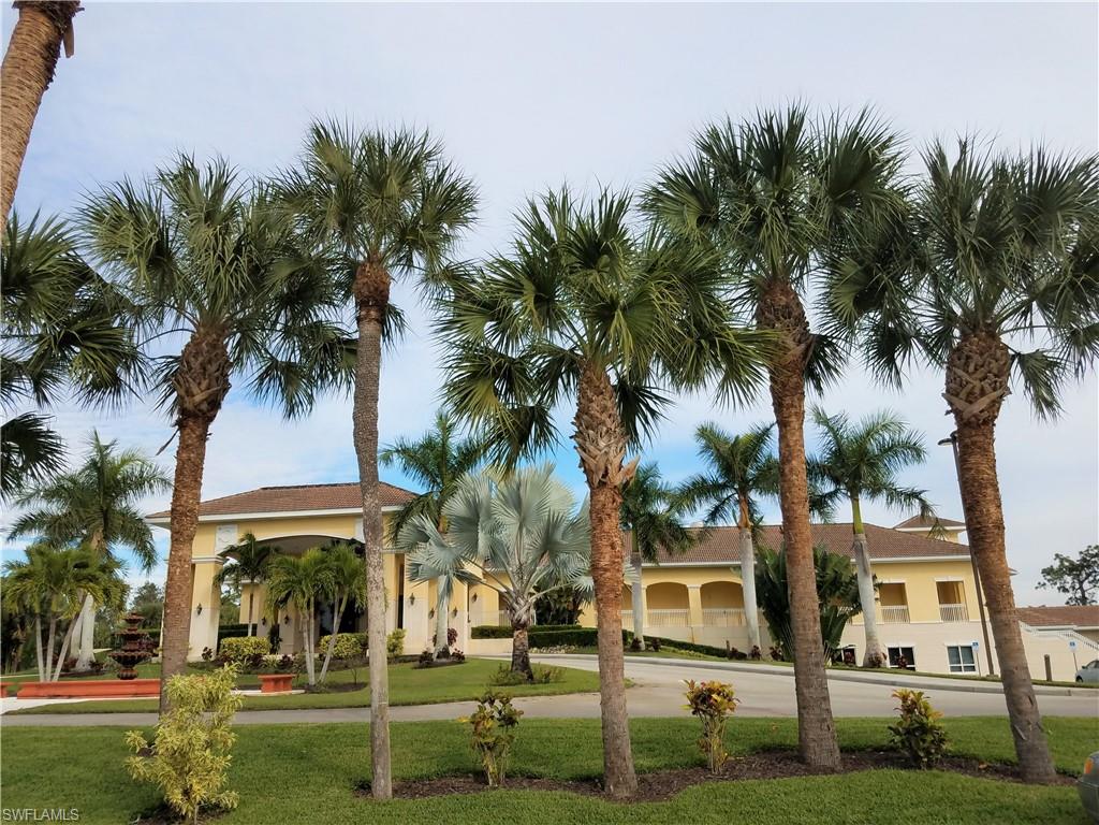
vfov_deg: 53.1
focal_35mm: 26
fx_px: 825
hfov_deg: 67.3
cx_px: 550
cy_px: 412
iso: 40
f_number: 1.7
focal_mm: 4.2
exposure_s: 1/1528
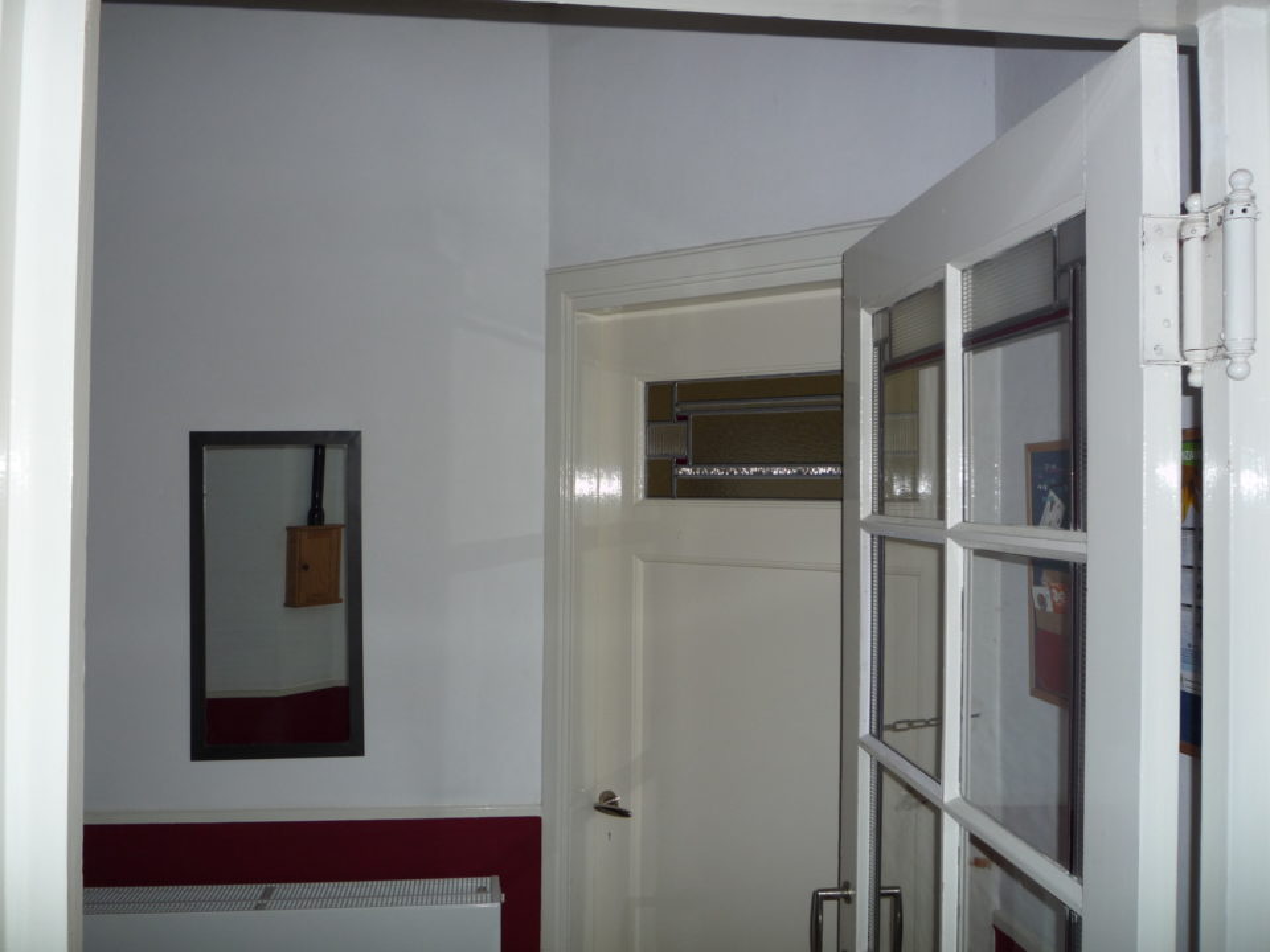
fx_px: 1101
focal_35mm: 30
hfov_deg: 60.0
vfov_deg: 46.8
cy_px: 476
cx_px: 635
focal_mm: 5.2
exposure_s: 1/30
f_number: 3.3
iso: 100
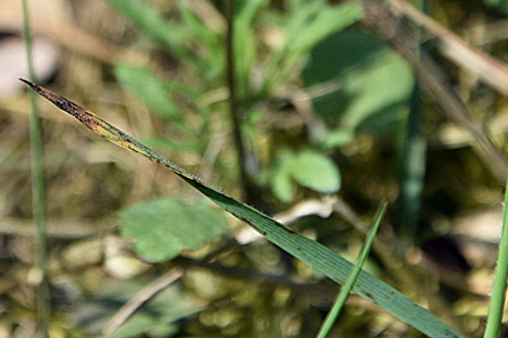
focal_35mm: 255
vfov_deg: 5.4
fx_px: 3594
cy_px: -1
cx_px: 243
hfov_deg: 8.1
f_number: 8
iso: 200
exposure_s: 1/500
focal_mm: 105
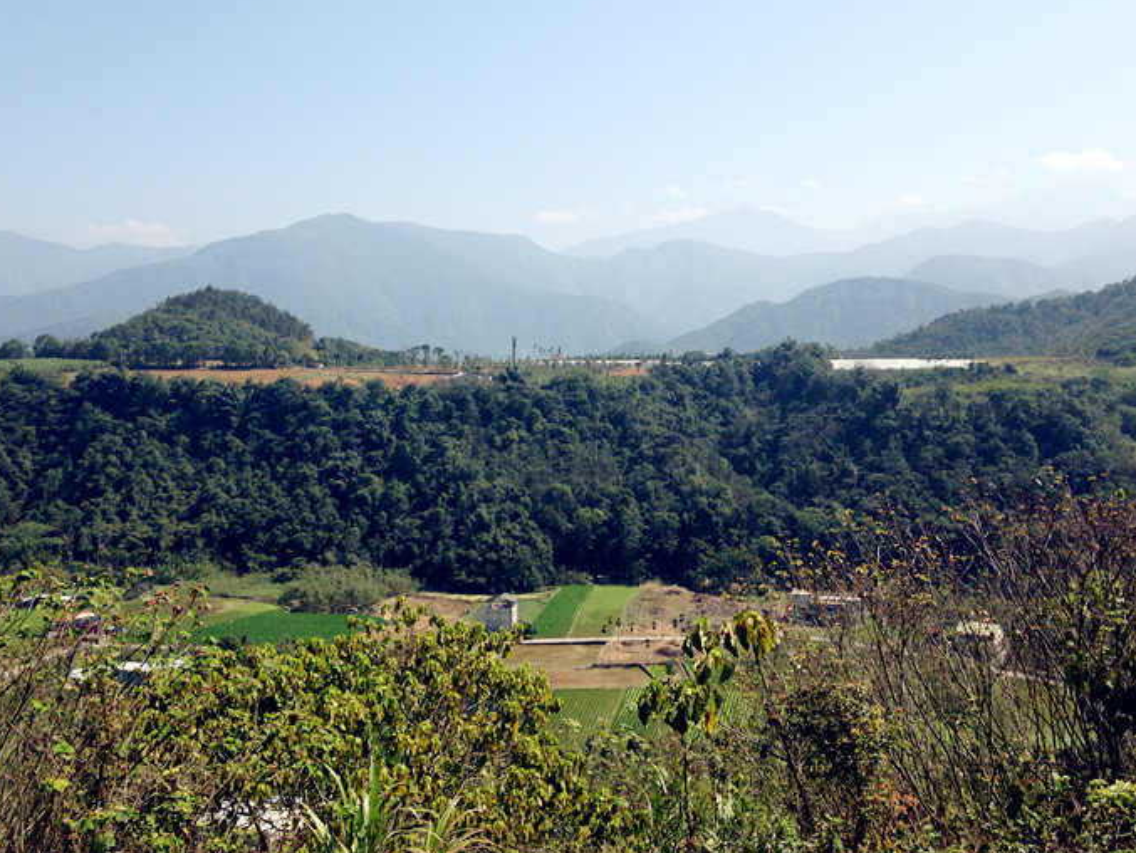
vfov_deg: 36.8
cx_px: 599
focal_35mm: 39
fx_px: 1280
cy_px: 369
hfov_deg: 47.8
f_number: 2.4
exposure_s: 1/1290
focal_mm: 4.13
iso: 50
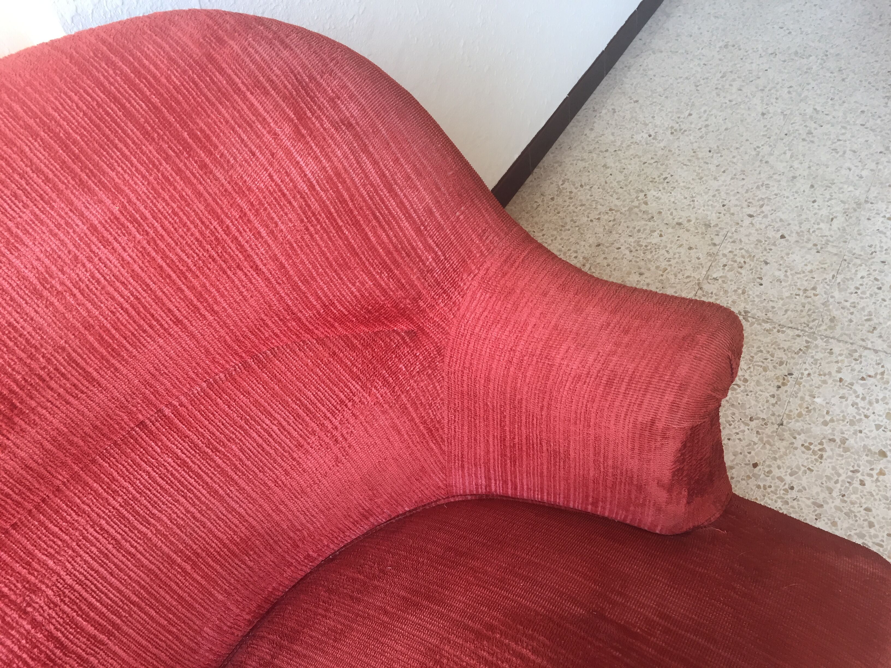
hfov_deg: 61.7
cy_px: 334
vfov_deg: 48.2
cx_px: 446
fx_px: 746
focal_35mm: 29
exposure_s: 1/33
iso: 32
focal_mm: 4.15
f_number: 2.2
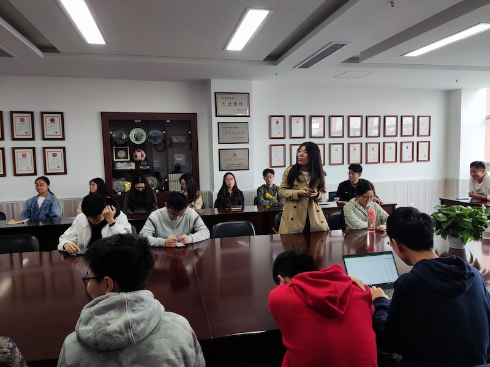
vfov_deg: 54.9
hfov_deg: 69.4
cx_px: 245
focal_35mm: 25
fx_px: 354
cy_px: 184
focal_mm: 4.71
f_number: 1.79
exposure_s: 1/50
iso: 56
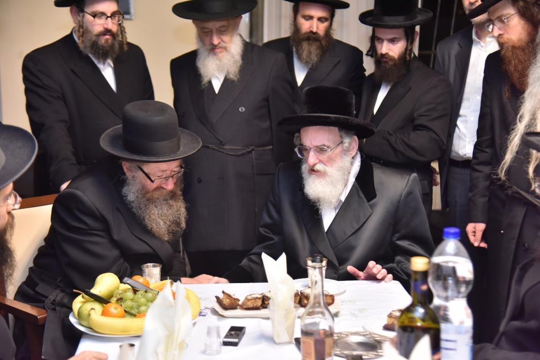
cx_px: 270
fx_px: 930
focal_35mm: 62
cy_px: 180
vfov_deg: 21.9
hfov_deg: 32.4
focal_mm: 62
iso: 2000
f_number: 4
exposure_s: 1/160
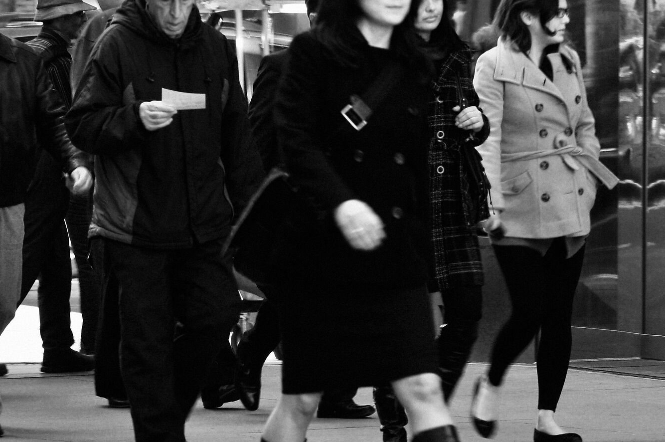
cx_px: 356
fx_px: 5775
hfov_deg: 6.6
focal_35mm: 313
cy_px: 140
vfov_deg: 4.4
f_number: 8
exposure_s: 1/80
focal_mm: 116
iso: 200
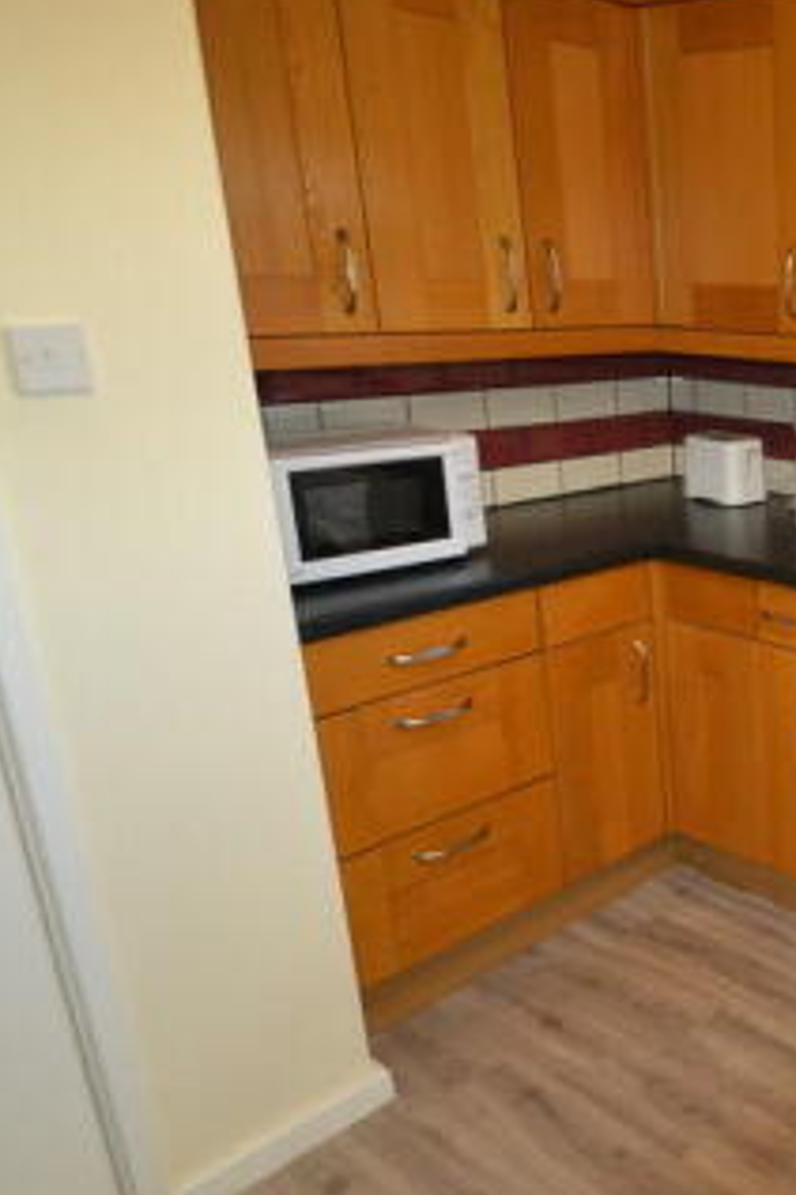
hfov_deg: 31.9
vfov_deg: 60.3
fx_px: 1029
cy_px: 590
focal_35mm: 31
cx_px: 1043
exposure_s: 1/60
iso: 500
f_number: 3.5
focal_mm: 10
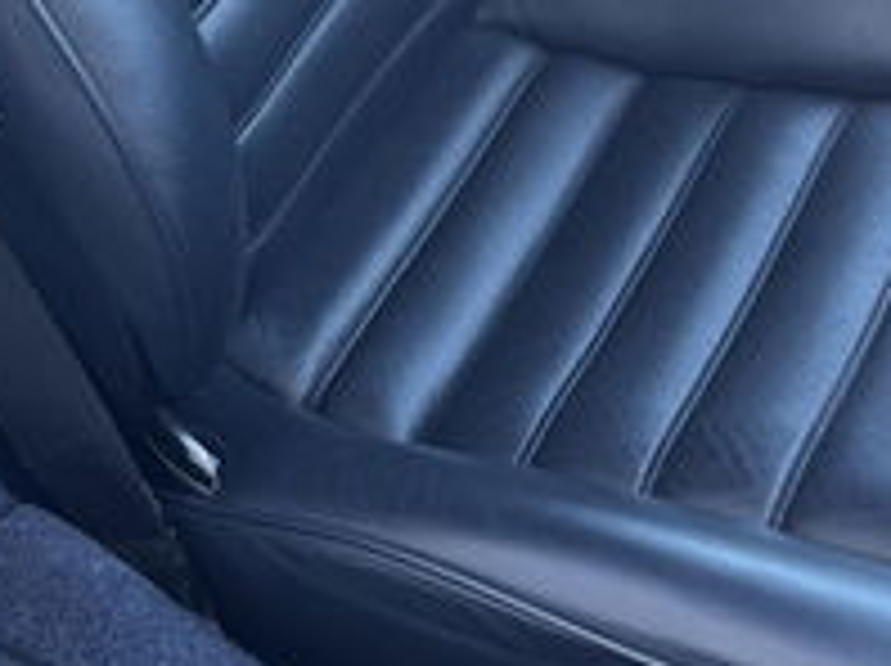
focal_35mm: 101
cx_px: 513
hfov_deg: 19.5
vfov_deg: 13.4
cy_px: -468
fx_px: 2597
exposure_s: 1/121
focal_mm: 5.1
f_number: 1.6
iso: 100
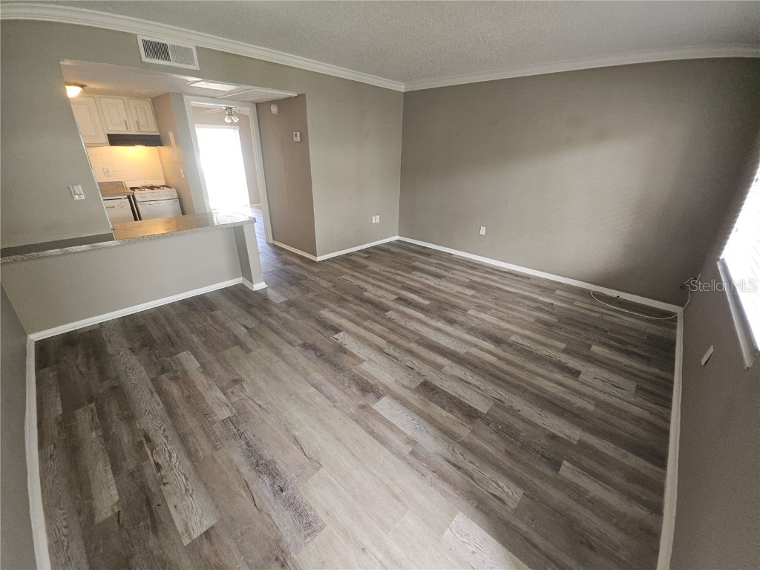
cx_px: 380
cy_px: 285
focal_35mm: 13
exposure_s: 1/60
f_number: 2.2
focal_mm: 1.7
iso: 250
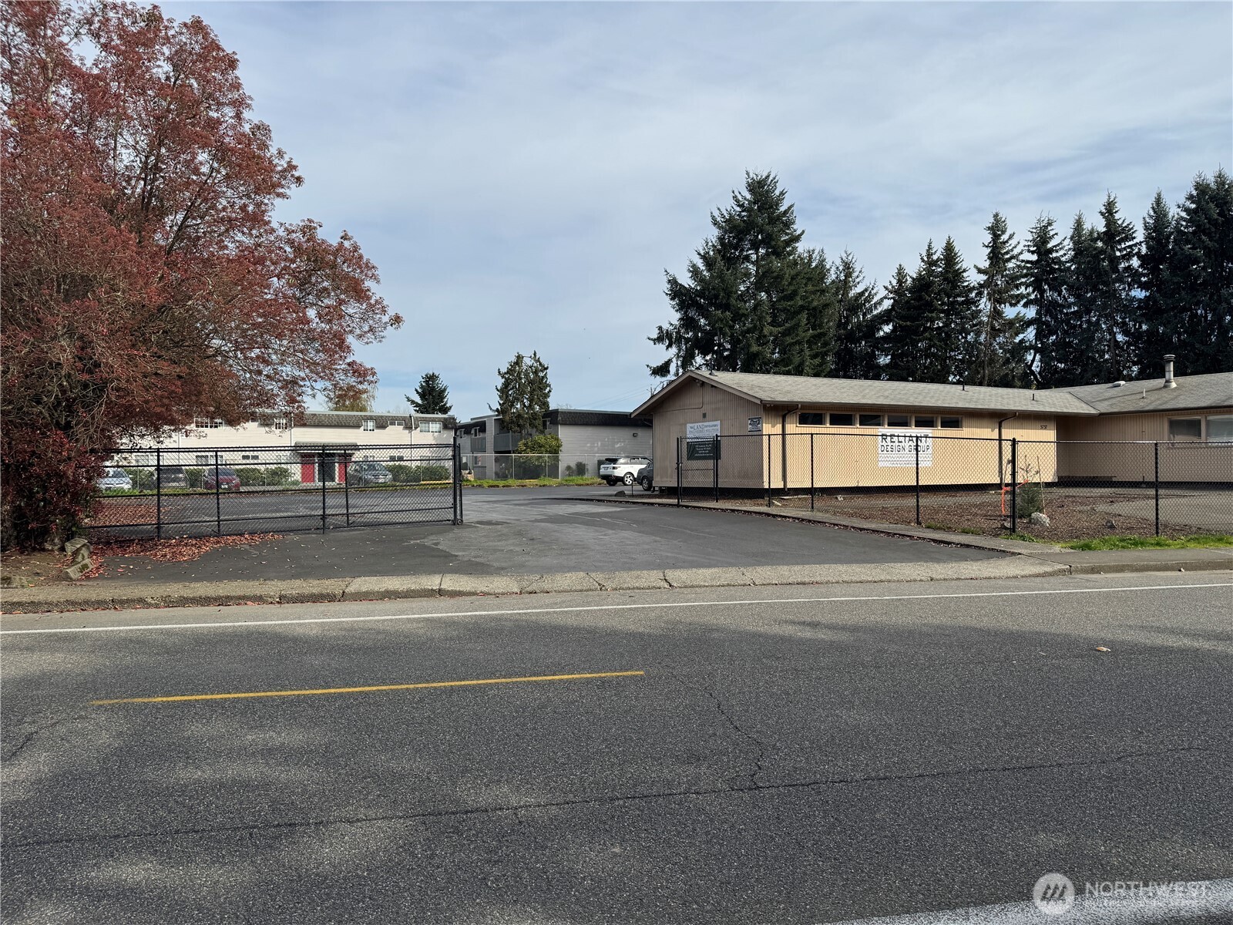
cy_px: 462
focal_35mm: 24
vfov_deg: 56.8
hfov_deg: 71.6
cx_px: 616
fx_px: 855
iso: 80
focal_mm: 6.76
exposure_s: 1/4608
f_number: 1.78
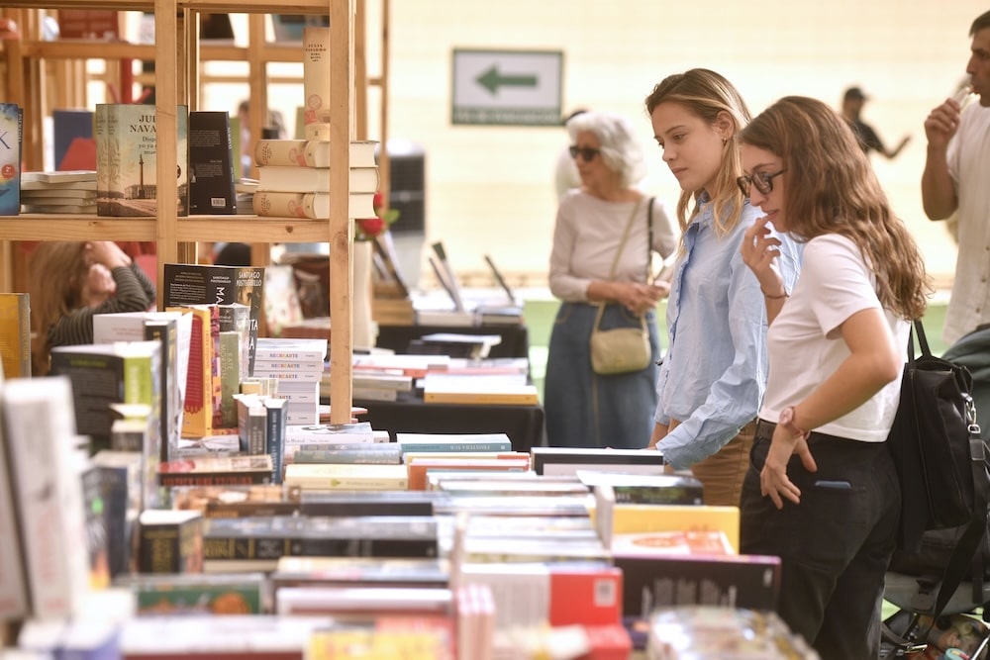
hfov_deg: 18.6
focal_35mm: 110
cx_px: 495
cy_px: 330
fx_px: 3025
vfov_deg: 12.5
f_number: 3.5
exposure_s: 1/1000
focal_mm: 110
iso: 640
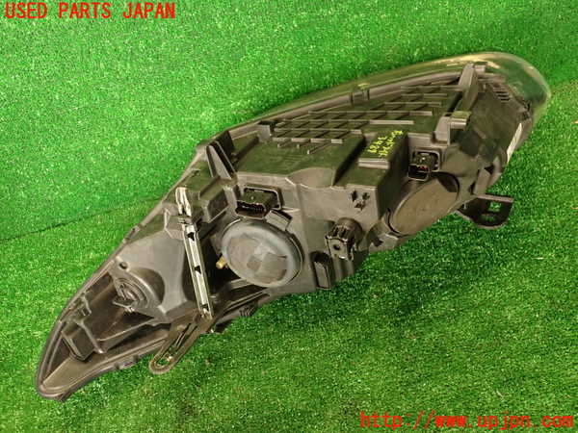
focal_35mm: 30
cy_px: 216
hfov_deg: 60.0
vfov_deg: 46.8
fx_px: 501
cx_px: 289
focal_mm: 5.4
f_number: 2.3
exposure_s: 1/30
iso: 250
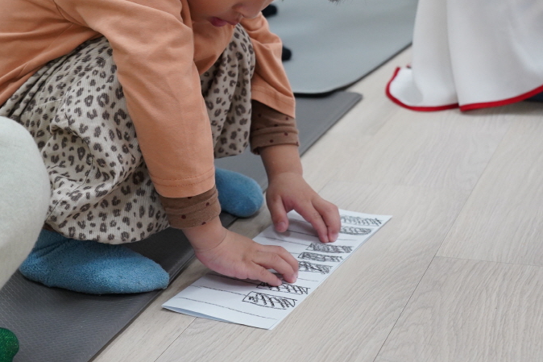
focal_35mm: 76
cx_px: 189
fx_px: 1146
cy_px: 68
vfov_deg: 17.8
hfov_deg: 26.5
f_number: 5.6
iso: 2500
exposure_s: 1/125
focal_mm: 41
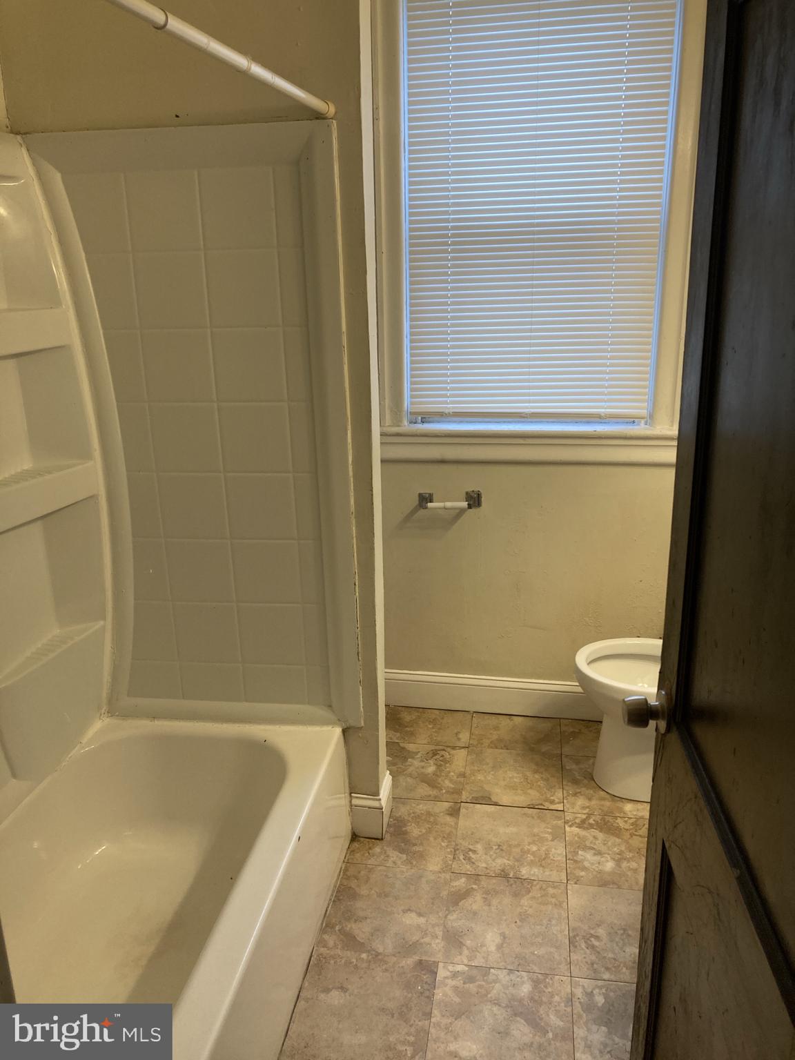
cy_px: 530
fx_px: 857
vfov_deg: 63.4
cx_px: 398
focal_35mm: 28
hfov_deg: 49.7
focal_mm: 3.99
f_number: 1.8
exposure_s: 1/60
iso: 64
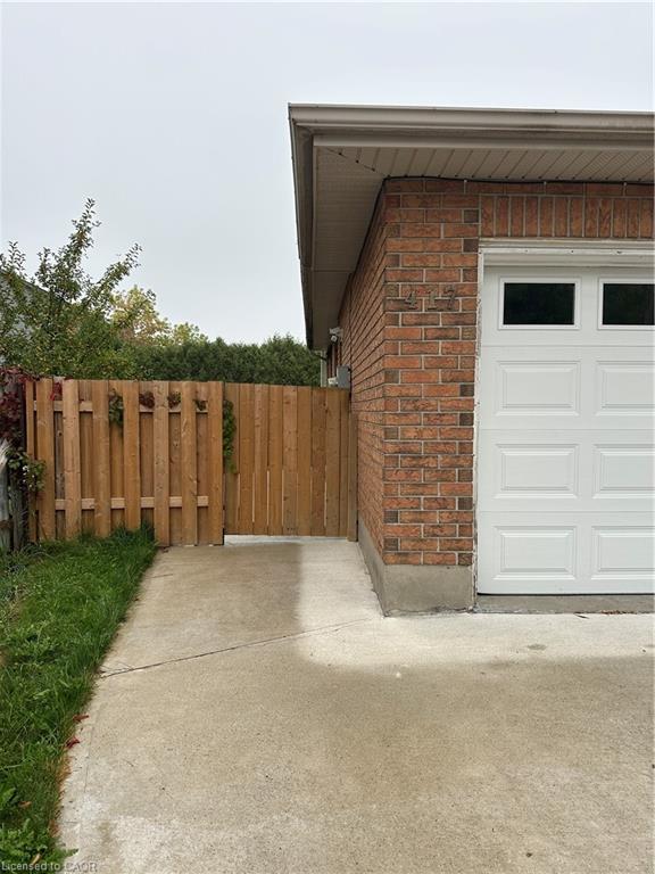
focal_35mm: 24
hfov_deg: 56.8
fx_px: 606
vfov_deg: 71.6
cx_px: 328
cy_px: 437
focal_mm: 6.86
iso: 80
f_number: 1.78
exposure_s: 1/587
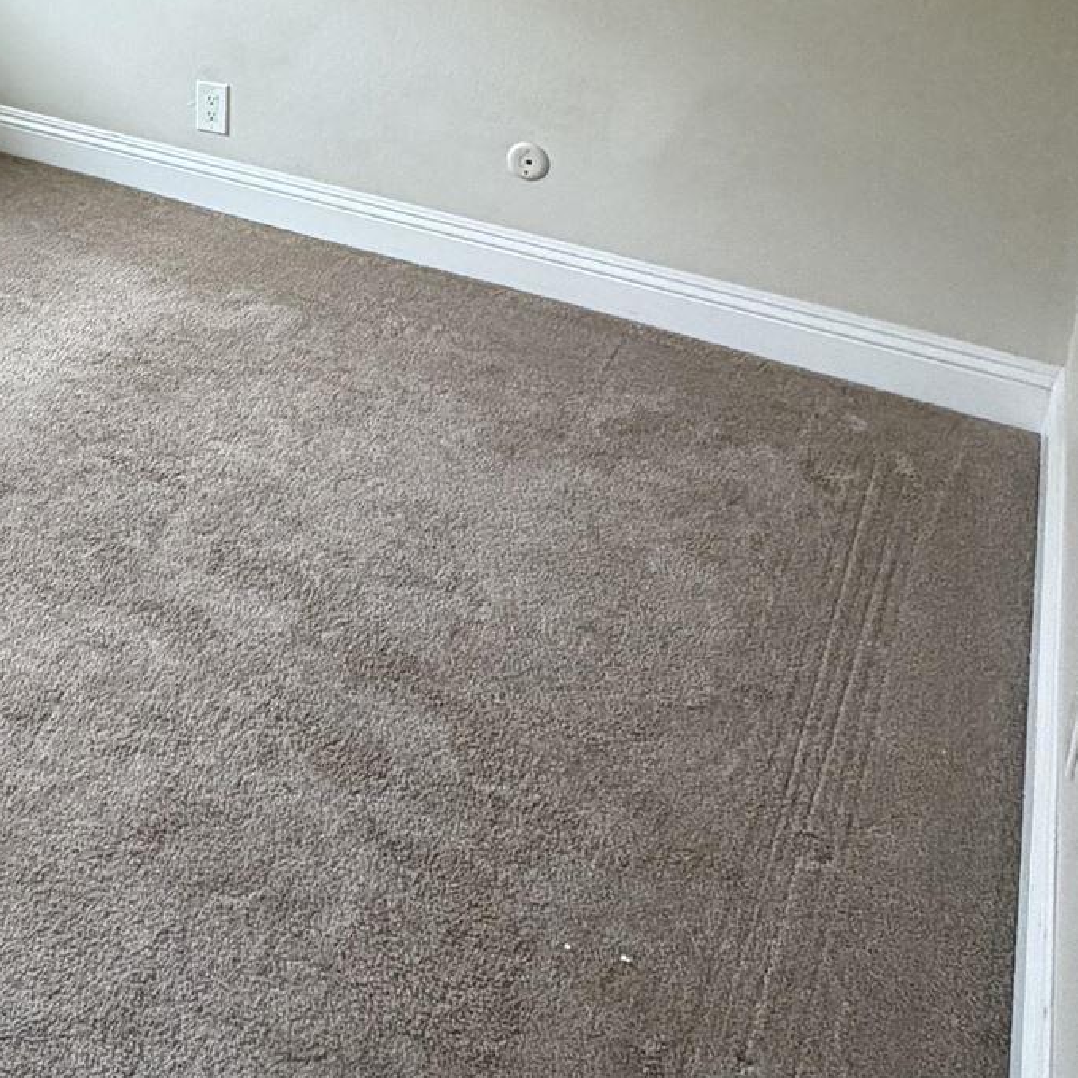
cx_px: -168
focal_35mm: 42
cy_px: -11
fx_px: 1480
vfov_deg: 35.9
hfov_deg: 33.6
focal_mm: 2.22
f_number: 2.2
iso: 320
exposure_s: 1/120
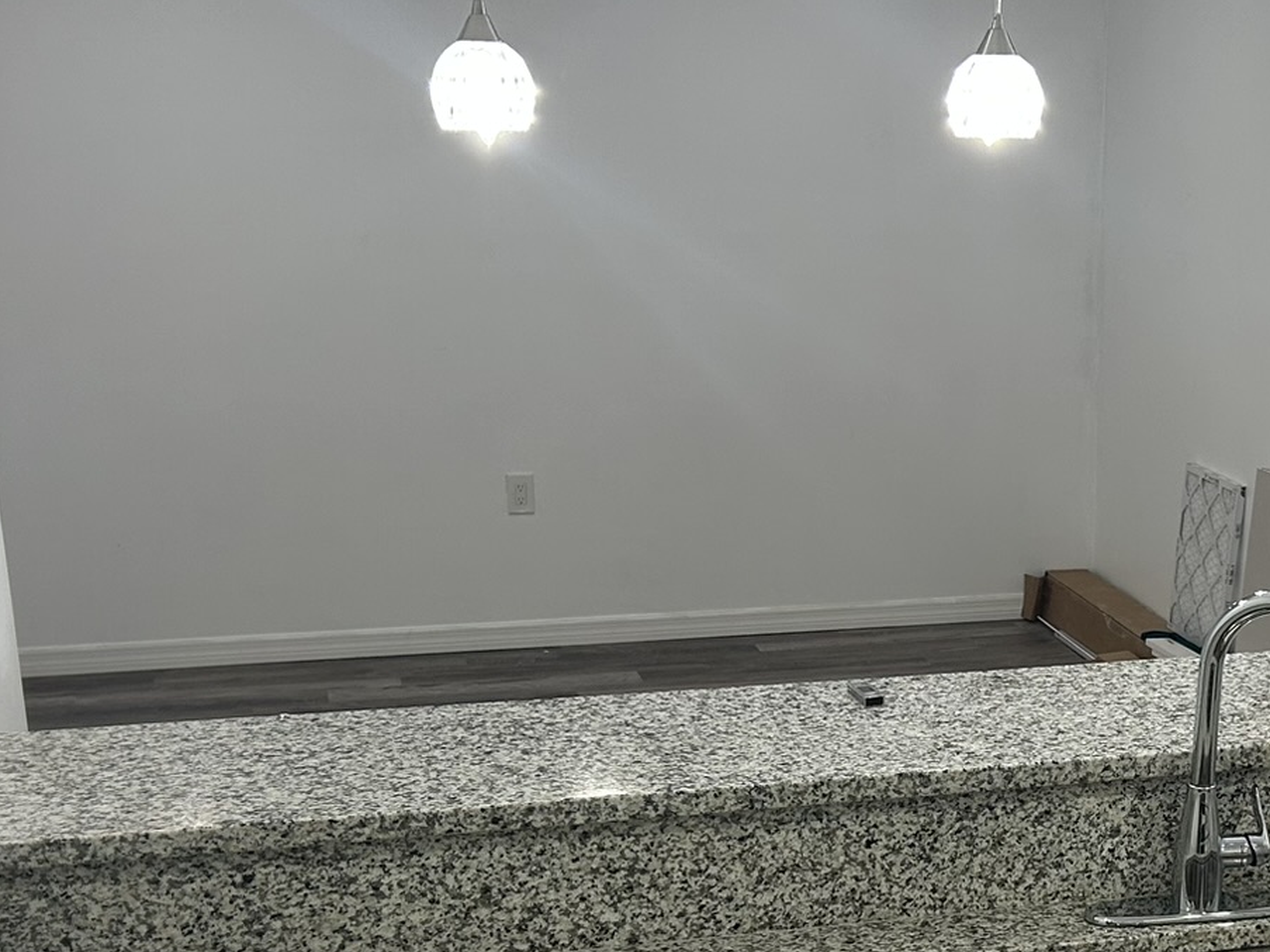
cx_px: 951
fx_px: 2164
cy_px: 786
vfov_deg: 24.3
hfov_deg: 32.1
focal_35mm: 59
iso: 64
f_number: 1.5
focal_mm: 5.7
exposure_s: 1/120
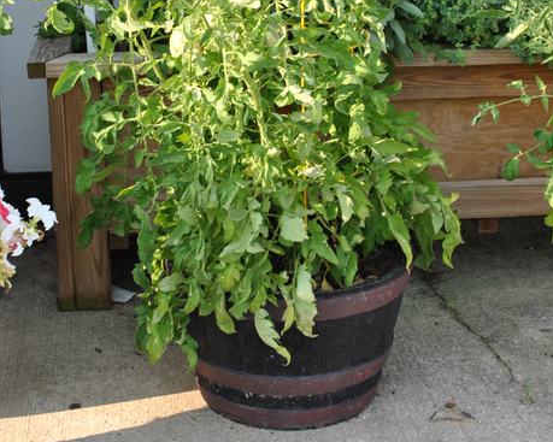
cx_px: 281
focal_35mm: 86
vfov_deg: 17.7
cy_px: 102
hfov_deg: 22.2
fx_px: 1407
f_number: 8
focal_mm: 40
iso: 100
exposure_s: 1/60
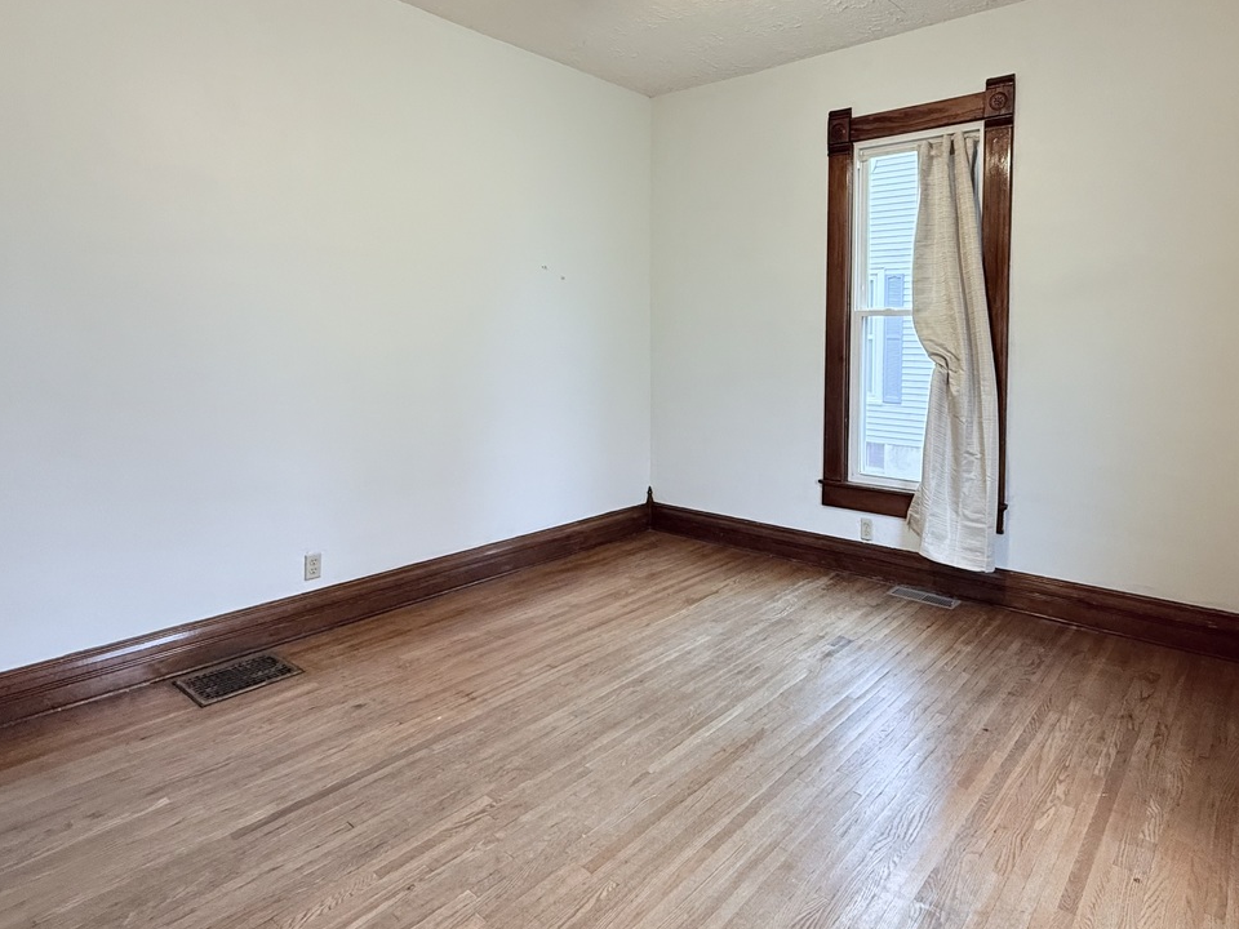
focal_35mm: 21
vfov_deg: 62.7
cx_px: 690
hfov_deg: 78.7
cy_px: 361
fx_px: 752
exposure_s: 1/60
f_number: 2.2
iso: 250
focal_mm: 2.22
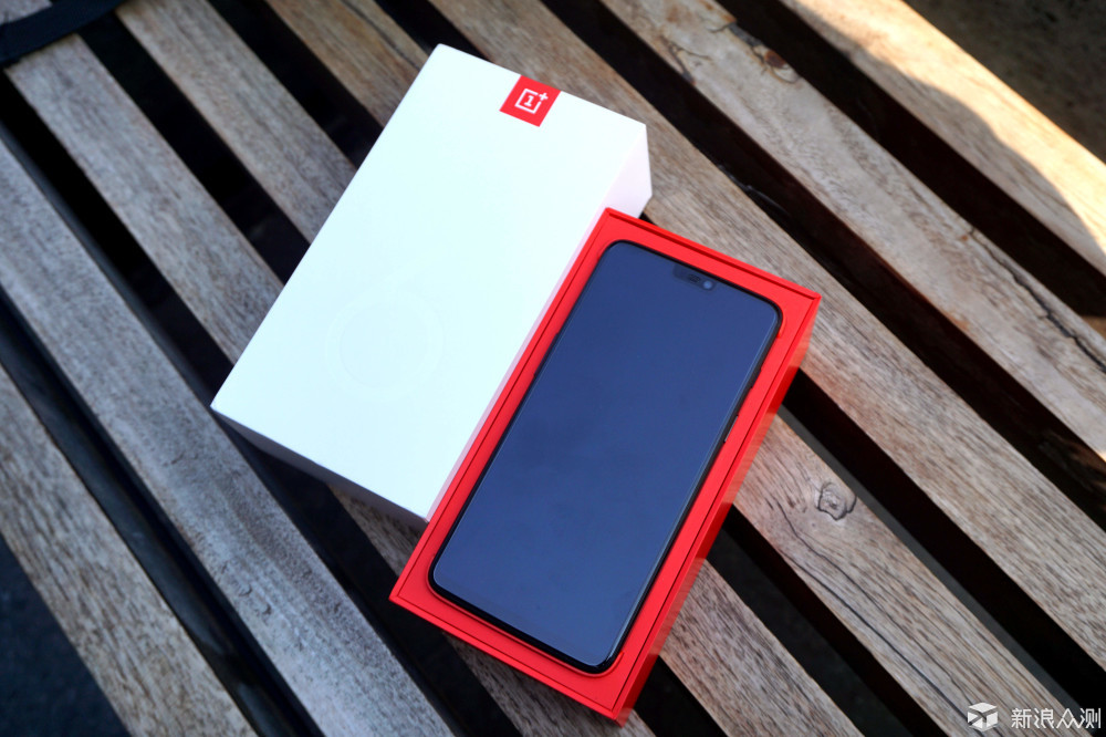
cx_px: 553
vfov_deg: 35.5
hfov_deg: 51.3
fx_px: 1152
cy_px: 368
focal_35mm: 38
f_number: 5.6
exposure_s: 1/200
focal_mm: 25
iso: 100
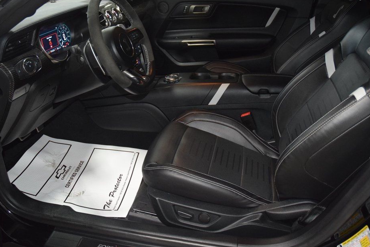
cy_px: 120
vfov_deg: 43.6
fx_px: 308
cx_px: 177
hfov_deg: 61.9
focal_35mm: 30
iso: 2200
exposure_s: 1/80
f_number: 3.5
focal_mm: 18
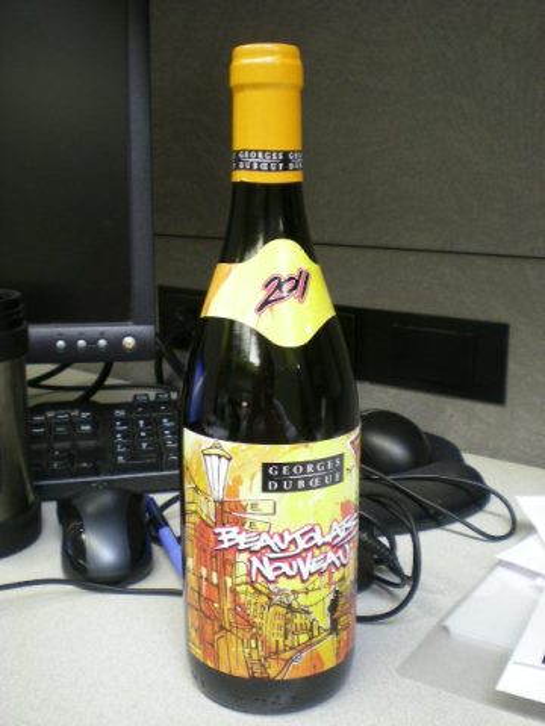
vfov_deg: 49.0
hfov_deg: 37.7
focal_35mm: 38
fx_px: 798
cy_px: 363
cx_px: 272
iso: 100
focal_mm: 6.3
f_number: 3.1
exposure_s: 1/4.3
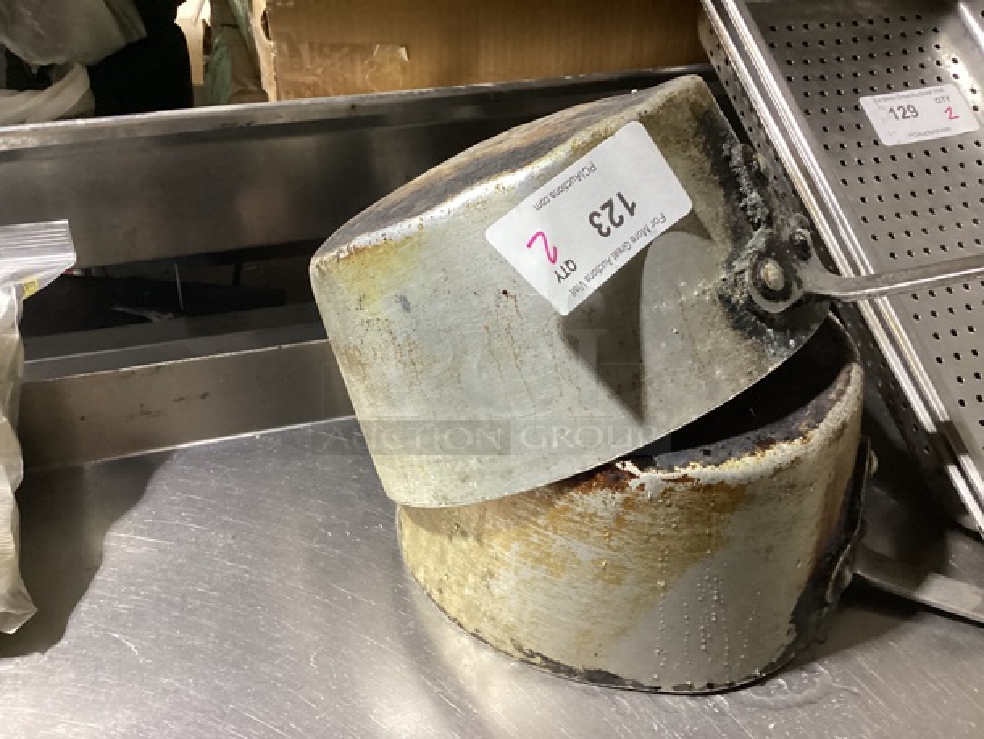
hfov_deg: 58.3
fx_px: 882
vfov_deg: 45.5
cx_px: 492
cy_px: 370
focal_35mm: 31
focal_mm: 3.3
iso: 320
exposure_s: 1/40
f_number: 2.4
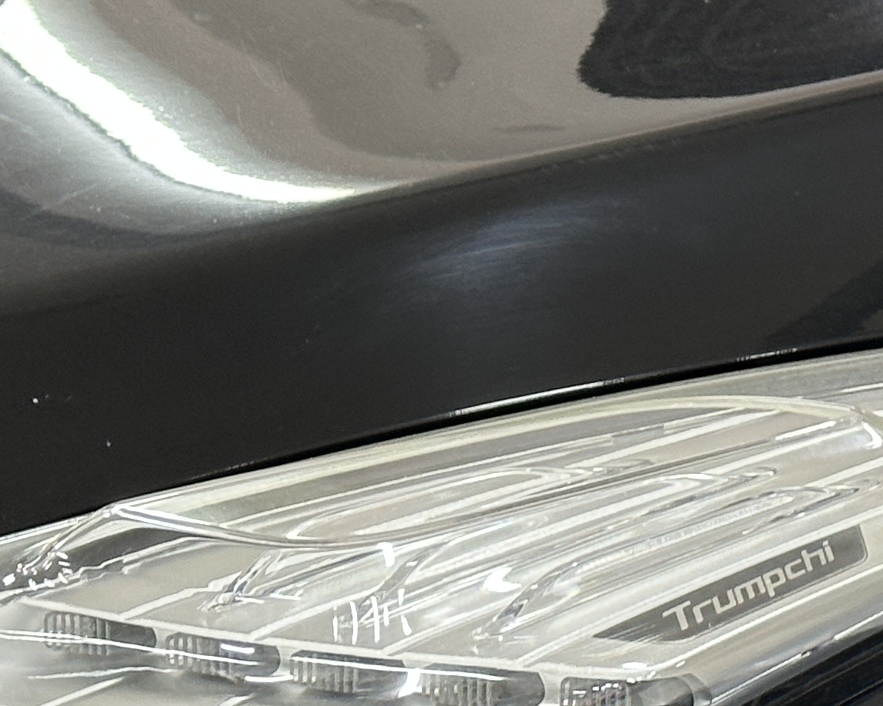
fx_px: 4312
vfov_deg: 9.3
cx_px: 307
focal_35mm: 165
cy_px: 709
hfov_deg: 11.7
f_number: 1.78
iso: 80
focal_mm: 6.86
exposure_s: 1/50
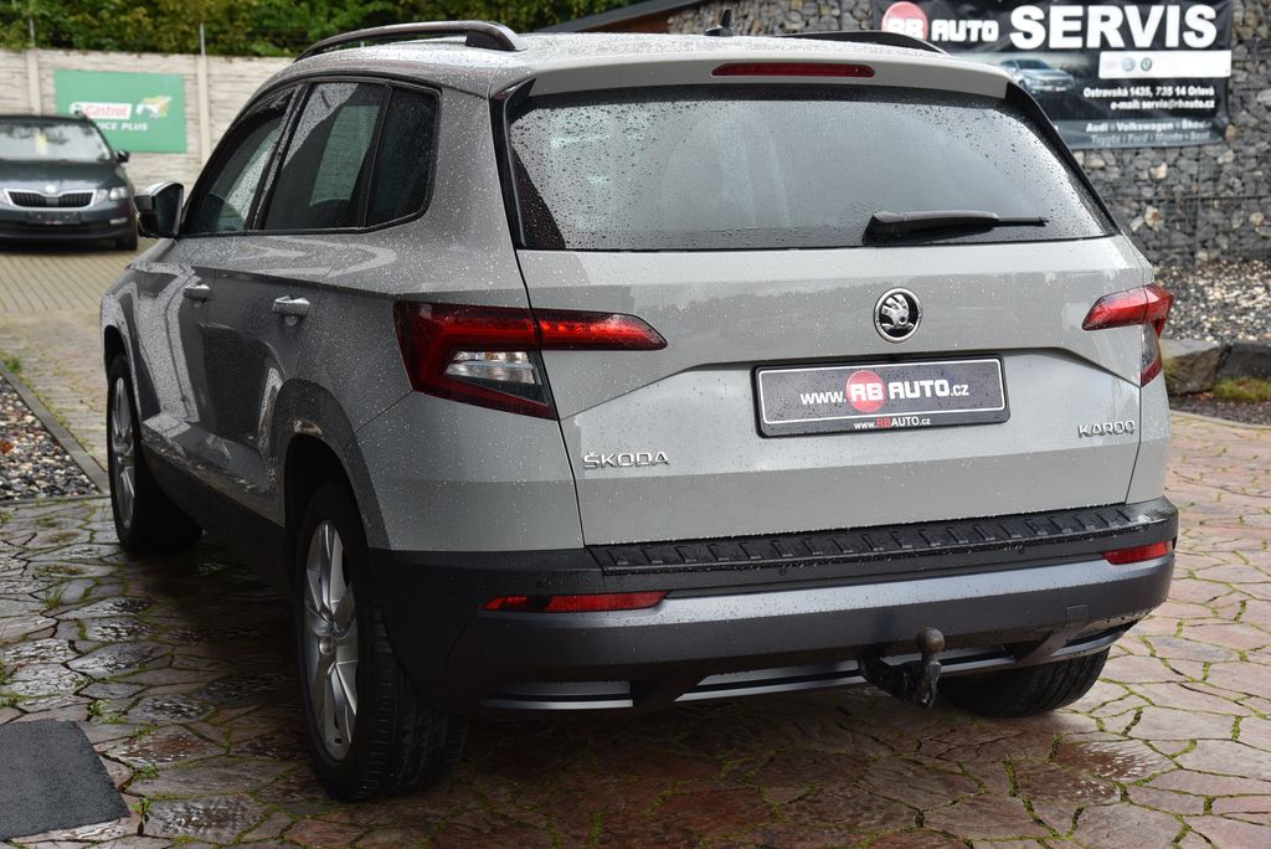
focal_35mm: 55
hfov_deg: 36.2
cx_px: 636
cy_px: 424
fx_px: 1943
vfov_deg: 24.7
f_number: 7.1
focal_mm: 55
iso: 500
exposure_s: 1/200
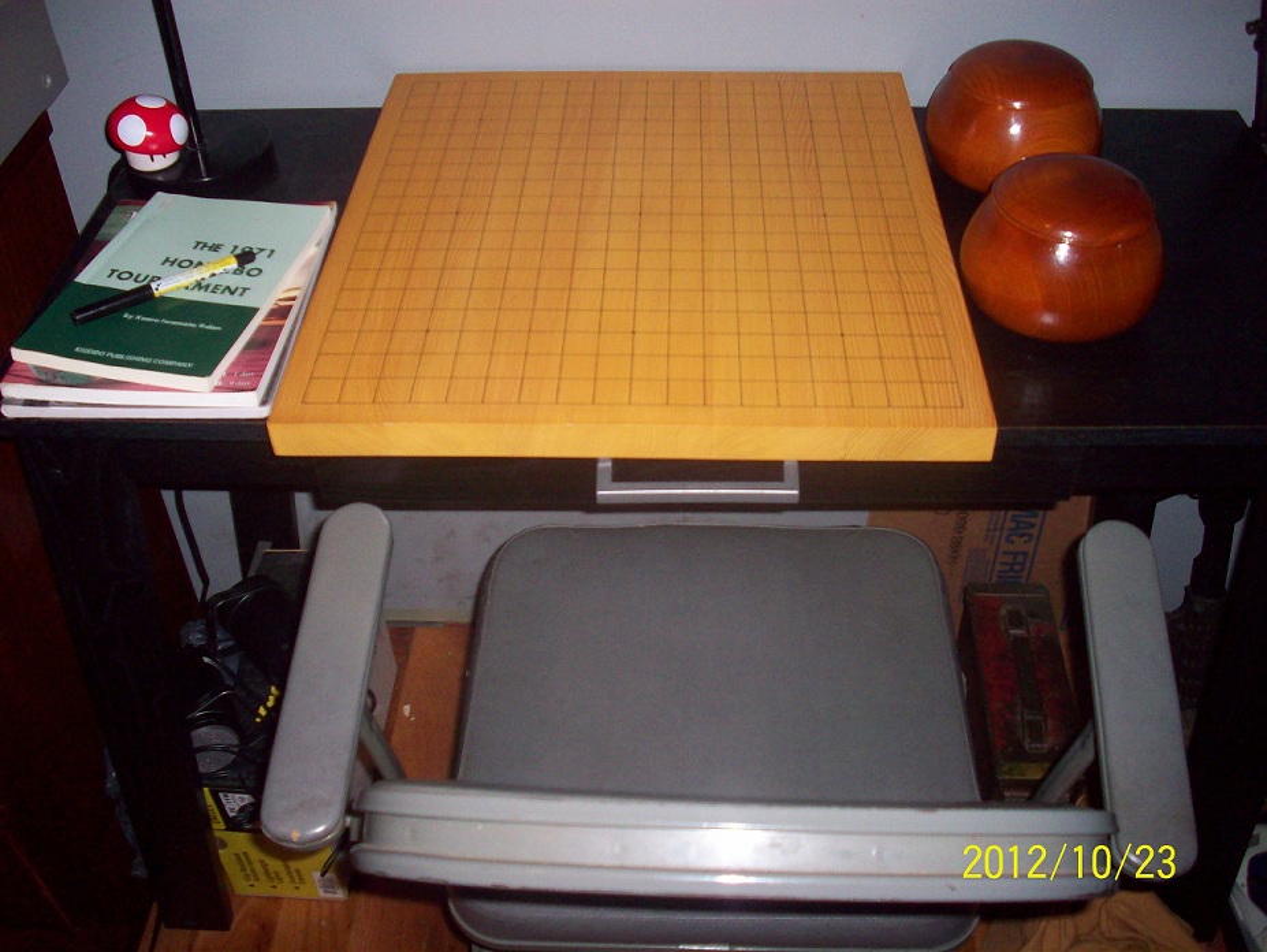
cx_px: 634
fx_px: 1355
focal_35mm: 37
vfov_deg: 38.7
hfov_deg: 50.1
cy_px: 476
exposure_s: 1/45
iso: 160
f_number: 2.8
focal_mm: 6.2
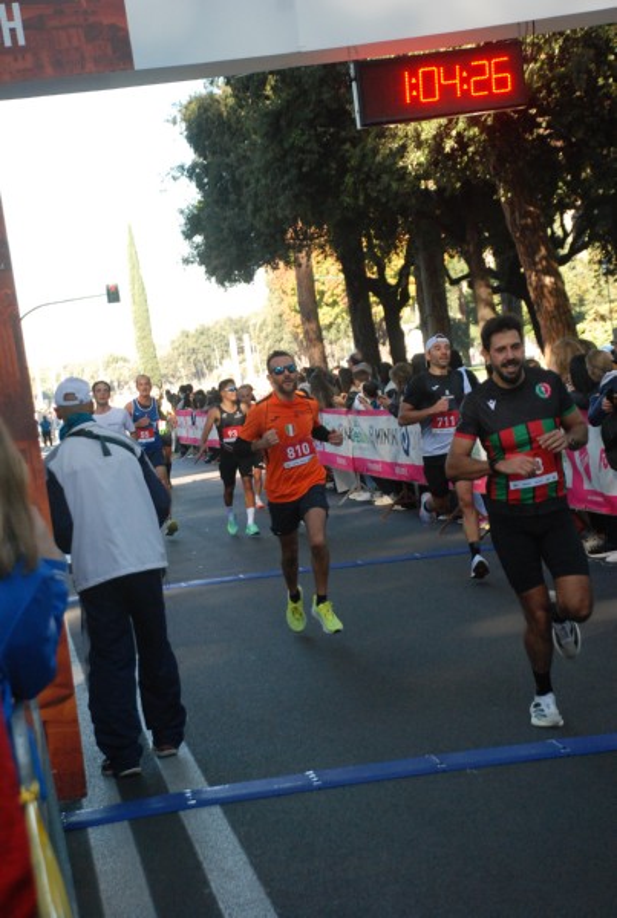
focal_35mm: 87
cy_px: 459
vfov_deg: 23.3
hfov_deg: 15.8
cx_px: 308
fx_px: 2225
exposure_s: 1/500
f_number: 5.3
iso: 1000
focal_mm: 58
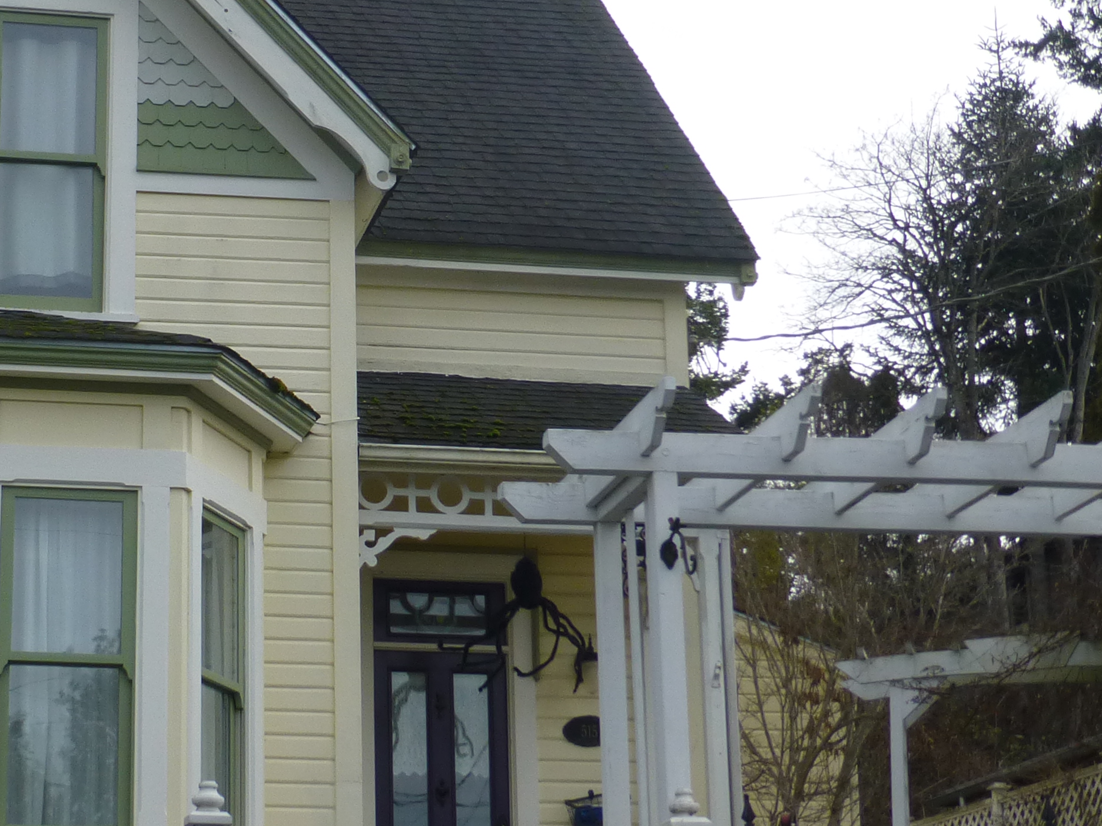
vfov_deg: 16.4
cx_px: 254
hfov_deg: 21.6
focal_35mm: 90
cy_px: 331
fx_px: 2865
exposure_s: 1/500
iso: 100
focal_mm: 6.9
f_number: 3.9
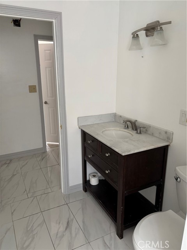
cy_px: 125
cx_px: 94
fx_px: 187
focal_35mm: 26
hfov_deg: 53.1
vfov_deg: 67.3
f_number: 1.6
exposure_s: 1/60
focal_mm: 5.96
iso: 200
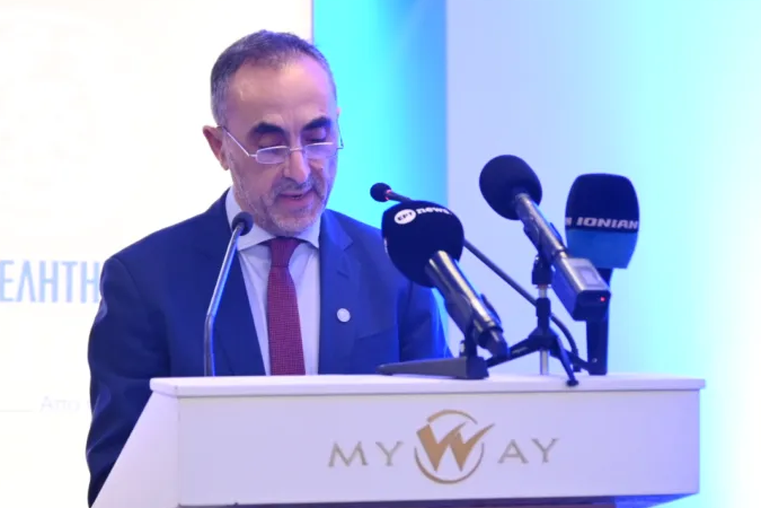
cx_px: 285
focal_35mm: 132
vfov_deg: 10.4
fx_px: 2790
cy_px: 170
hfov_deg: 15.5
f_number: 2.8
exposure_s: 1/320
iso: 4000
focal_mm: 58
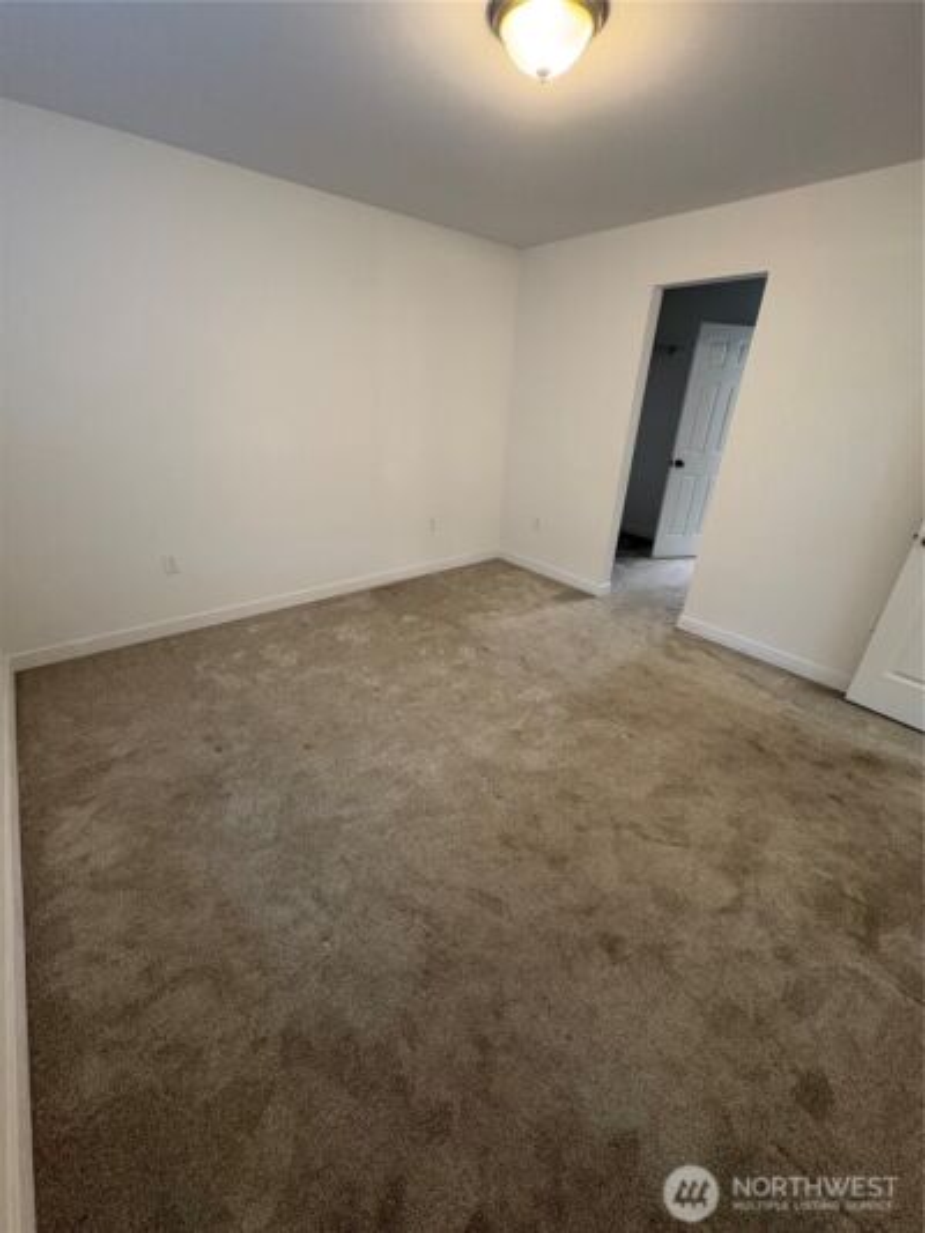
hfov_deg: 85.7
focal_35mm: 14
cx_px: 462
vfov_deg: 102.1
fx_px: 499
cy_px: 616
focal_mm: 2.22
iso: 320
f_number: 2.2
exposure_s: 1/60
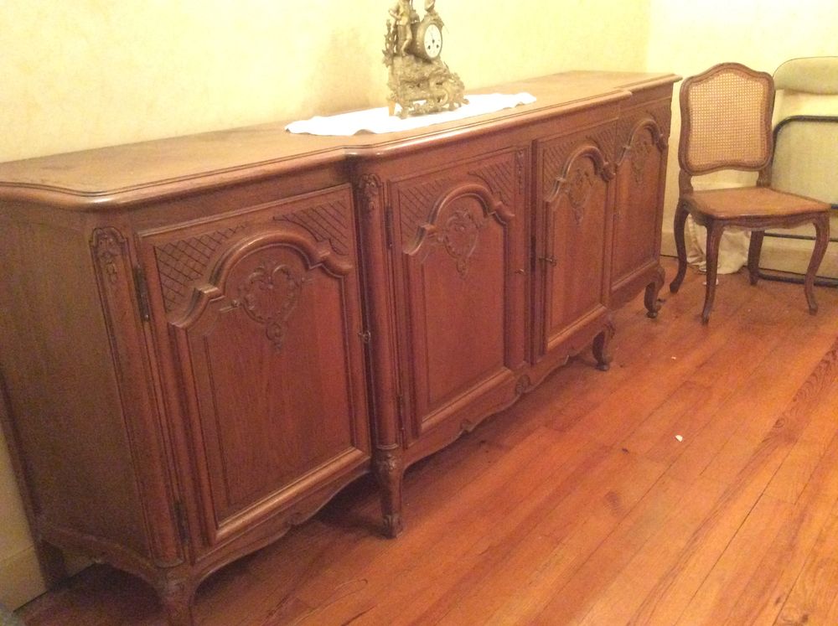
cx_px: 419
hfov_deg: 56.9
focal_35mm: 32
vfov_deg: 44.1
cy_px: 313
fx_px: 774
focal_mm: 3.3
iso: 640
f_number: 2.4
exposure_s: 1/17
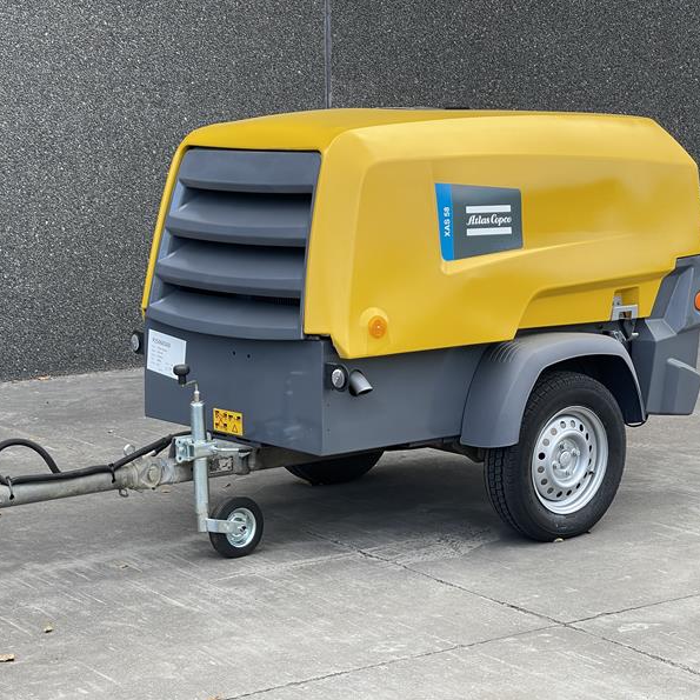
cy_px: 348
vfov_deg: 22.8
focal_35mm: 76
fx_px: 1739
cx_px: 293
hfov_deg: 22.7
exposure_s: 1/134
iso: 20
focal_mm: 7.5
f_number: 2.2
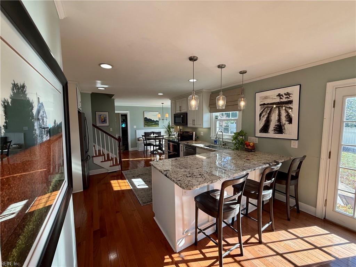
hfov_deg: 102.1
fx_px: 144
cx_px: 178
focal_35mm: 14
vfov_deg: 85.7
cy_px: 134
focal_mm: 2.22
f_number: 2.2
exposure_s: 1/129
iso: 64
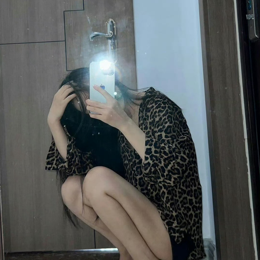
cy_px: 151
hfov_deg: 52.5
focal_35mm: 31
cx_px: 130
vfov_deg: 52.3
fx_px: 263
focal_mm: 5.7
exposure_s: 1/25
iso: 32
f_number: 1.5
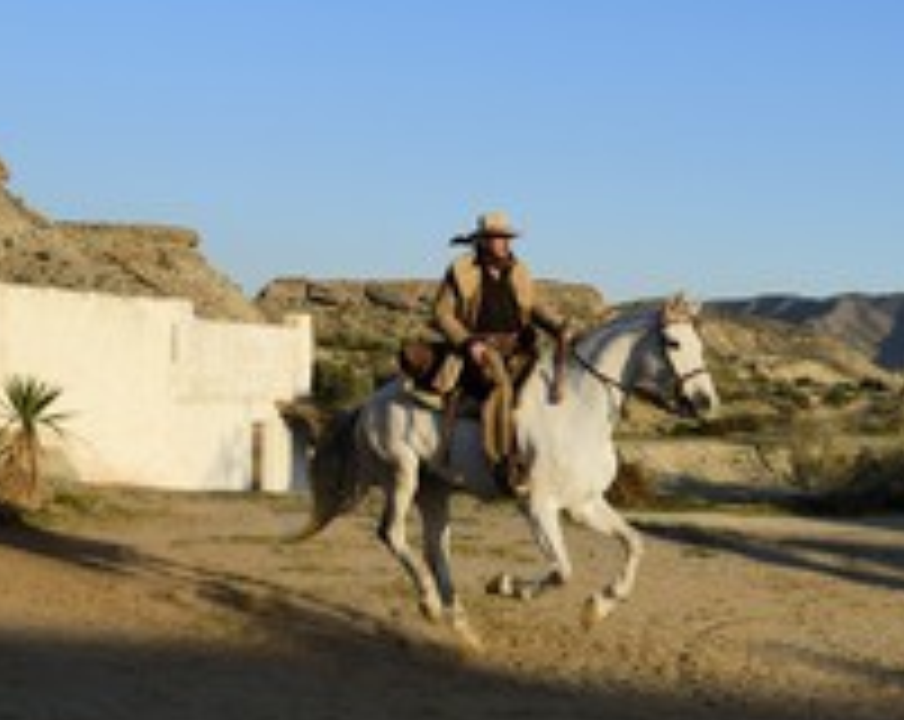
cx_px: 396
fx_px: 1522
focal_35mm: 57
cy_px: 320
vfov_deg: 26.6
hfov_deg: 33.0
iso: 200
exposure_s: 1/800
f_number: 7.1
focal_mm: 29
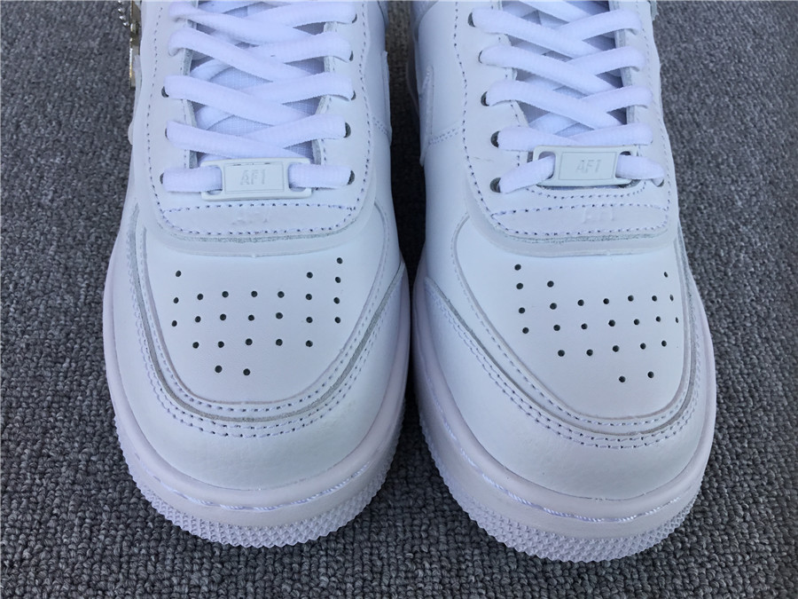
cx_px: 399
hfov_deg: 58.4
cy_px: 300
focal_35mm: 31
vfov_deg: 45.4
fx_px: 715
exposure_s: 1/327
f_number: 2.4
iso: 25
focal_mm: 3.3
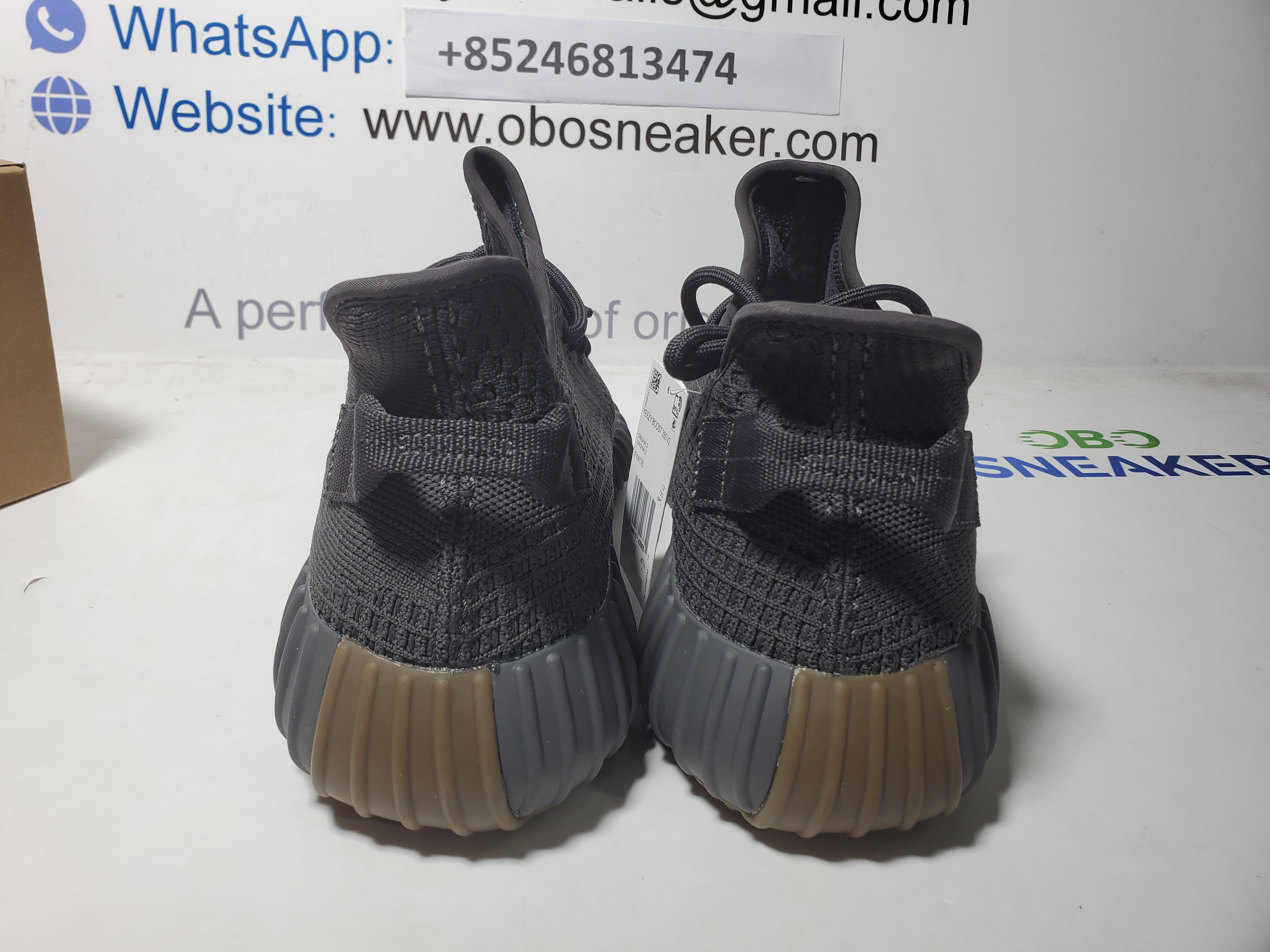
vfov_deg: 53.1
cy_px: 476
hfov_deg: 67.3
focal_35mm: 26
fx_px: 954
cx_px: 635
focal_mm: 4.3
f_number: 2.4
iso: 50
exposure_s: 1/164
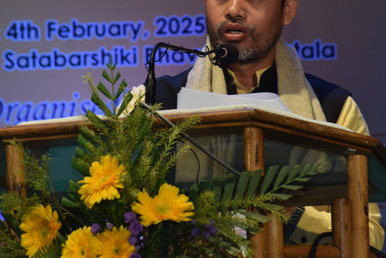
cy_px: 52
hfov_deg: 5.2
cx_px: 209
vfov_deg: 3.4
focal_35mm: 399
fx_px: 4278
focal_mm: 140
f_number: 8
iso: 640
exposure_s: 1/160
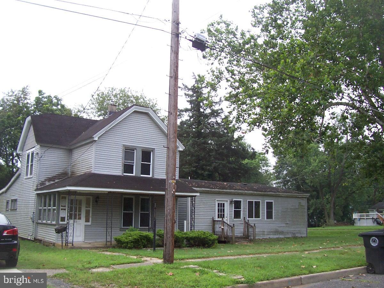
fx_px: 410
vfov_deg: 38.7
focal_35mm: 37
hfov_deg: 50.1
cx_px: 192
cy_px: 144
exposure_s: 1/250
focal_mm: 5.6
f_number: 2.8
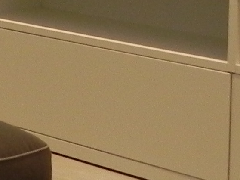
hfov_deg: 10.7
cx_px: -231
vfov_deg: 8.5
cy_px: -96
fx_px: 1178
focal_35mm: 170
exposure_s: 1/30
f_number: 2.8
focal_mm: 4.6
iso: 224
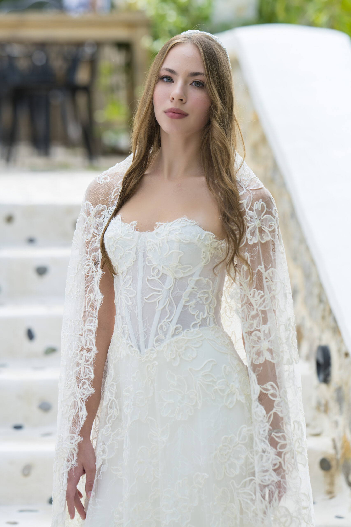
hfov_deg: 10.2
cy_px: 264
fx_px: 1974
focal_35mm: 135
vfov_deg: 15.2
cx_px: 176
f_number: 3.2
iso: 100
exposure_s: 1/160
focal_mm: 135
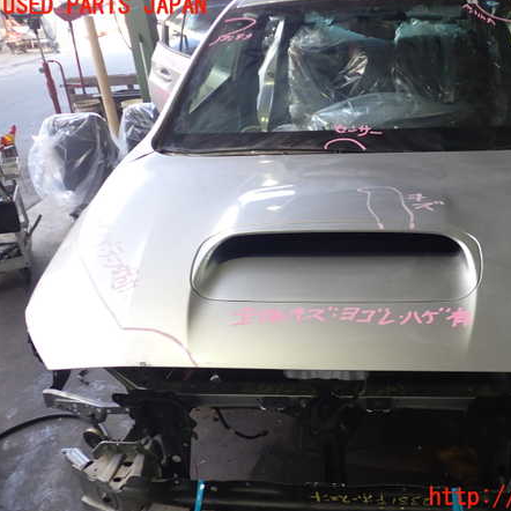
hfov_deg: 45.3
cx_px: 343
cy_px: 252
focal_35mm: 36
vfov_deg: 46.0
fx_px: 601
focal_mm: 5.4
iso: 200
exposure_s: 1/80
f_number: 2.3
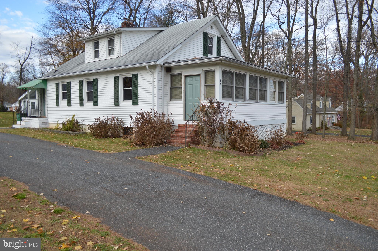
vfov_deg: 47.8
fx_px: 283
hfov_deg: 67.4
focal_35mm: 27
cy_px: 126
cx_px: 189
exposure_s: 1/1000
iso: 400
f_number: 4.5
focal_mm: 18
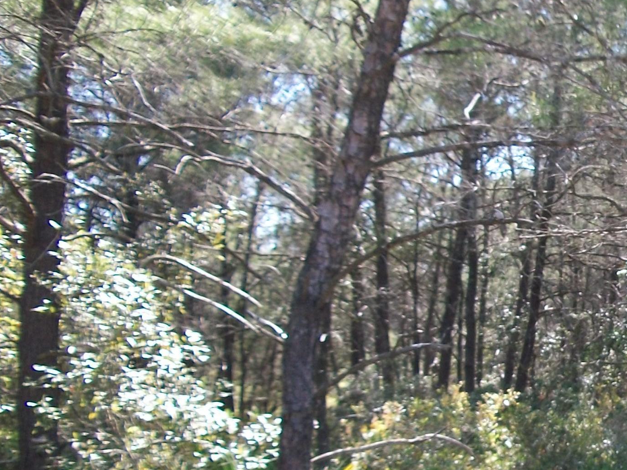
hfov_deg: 25.8
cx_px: 685
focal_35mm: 70
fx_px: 1268
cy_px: 355
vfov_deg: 20.8
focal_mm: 5.7
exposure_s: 1/200
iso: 80
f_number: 2.9
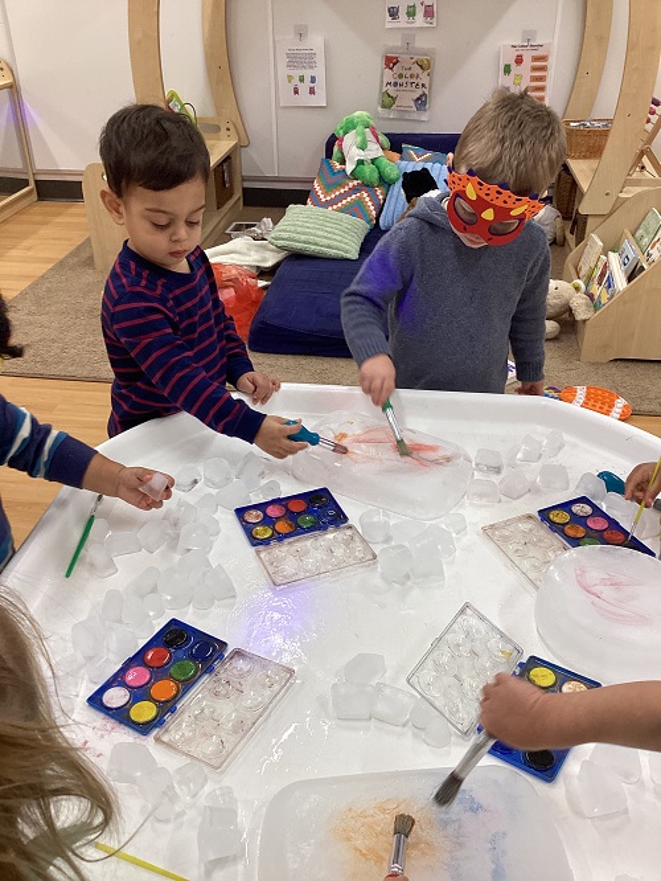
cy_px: 440
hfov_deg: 45.5
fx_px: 789
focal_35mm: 31
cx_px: 330
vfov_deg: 58.3
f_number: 2.4
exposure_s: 1/50
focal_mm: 3.3
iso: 50
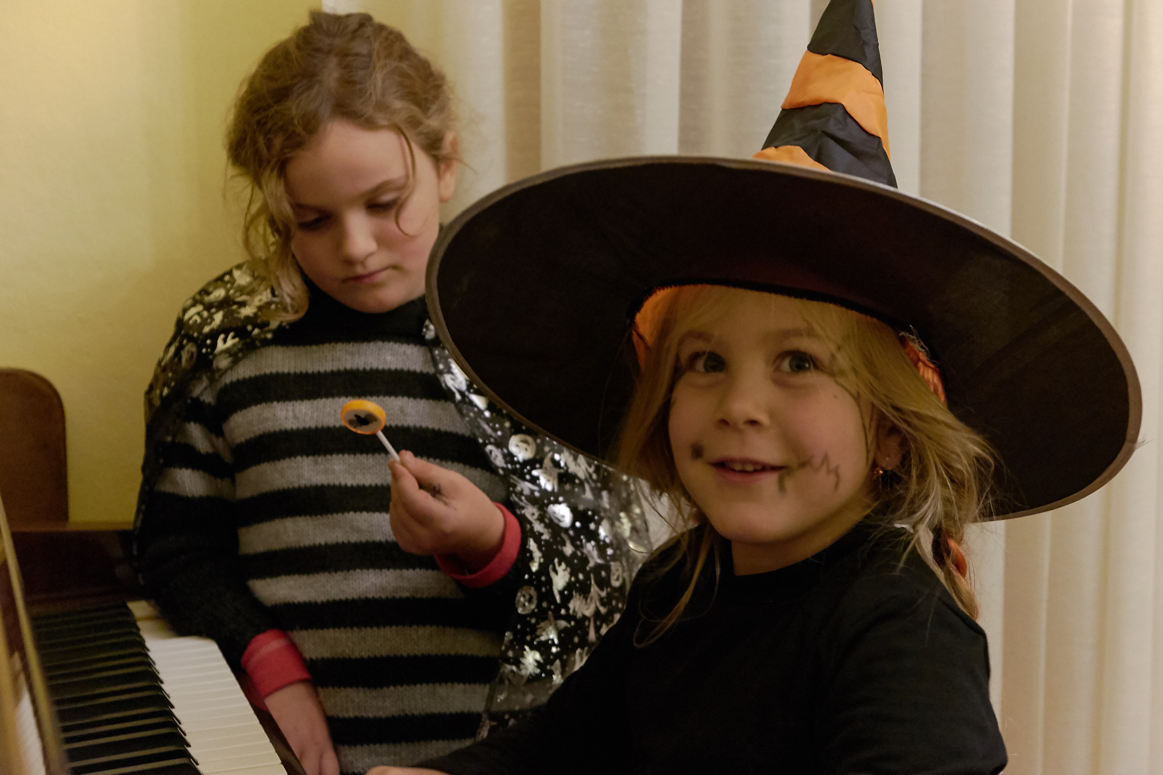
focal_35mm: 64
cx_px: 604
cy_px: 381
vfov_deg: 21.2
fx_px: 2067
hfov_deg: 31.4
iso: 3200
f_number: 3.6
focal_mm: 39
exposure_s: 1/58
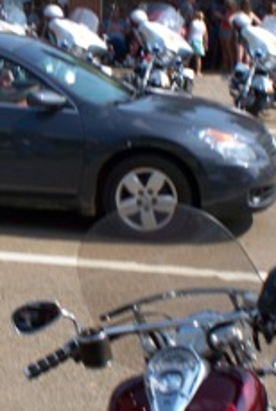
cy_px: 159
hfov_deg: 13.1
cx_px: 22
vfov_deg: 19.6
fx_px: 1192
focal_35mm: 104
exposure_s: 1/320
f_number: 5
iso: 64
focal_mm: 7.54
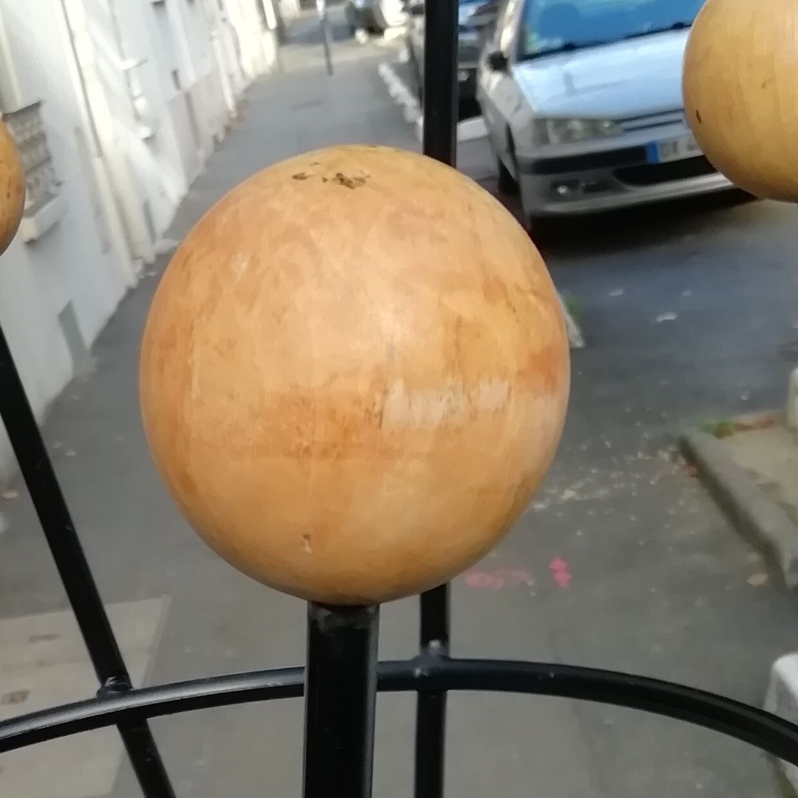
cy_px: 652
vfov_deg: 22.1
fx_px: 2008
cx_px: 314
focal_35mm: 77
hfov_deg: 22.4
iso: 50
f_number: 2.2
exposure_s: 1/135
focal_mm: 3.46
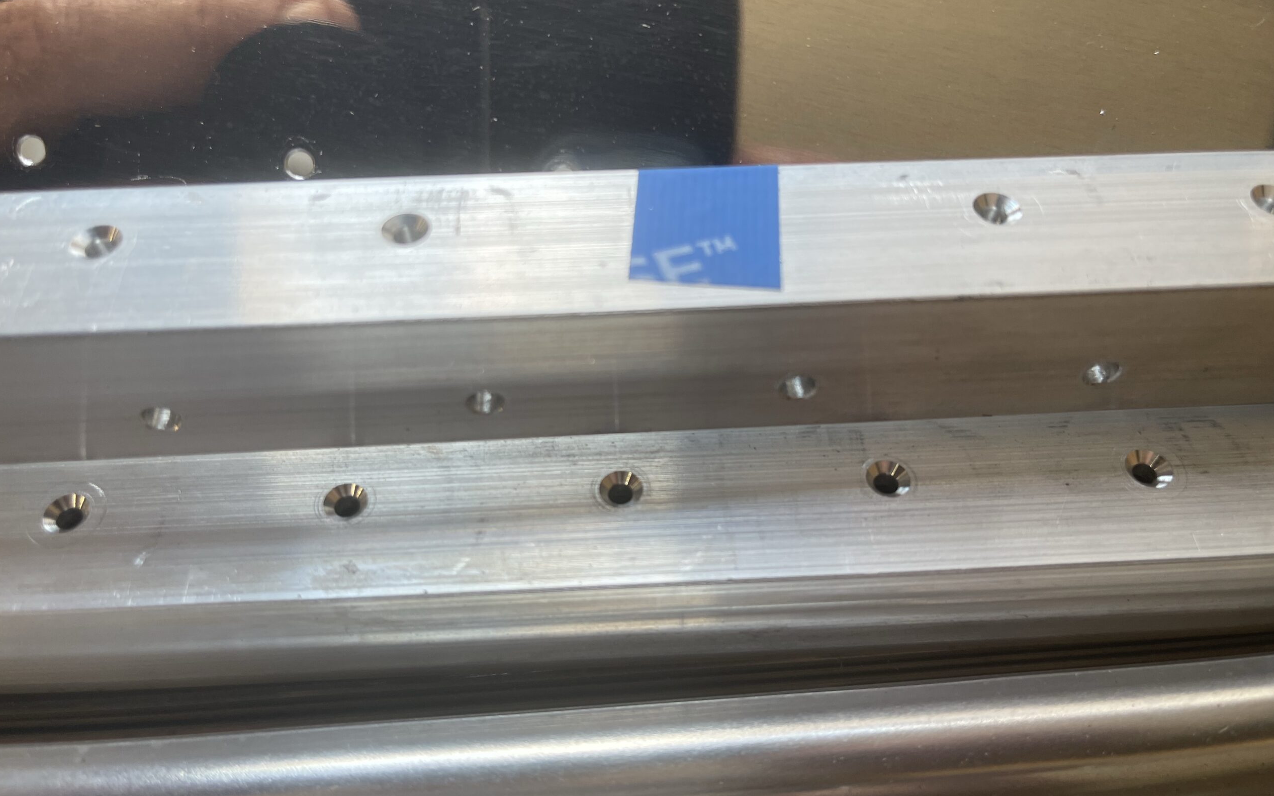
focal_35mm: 28
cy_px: 386
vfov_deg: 44.5
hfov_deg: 66.5
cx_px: 642
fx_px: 972
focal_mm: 5.1
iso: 64
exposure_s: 1/120
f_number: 1.6
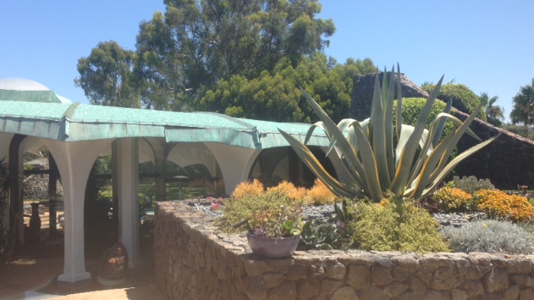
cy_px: 151
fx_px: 524
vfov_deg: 32.0
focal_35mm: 37
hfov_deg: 54.0
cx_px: 270
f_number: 2.4
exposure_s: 1/1130
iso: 50
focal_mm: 4.12
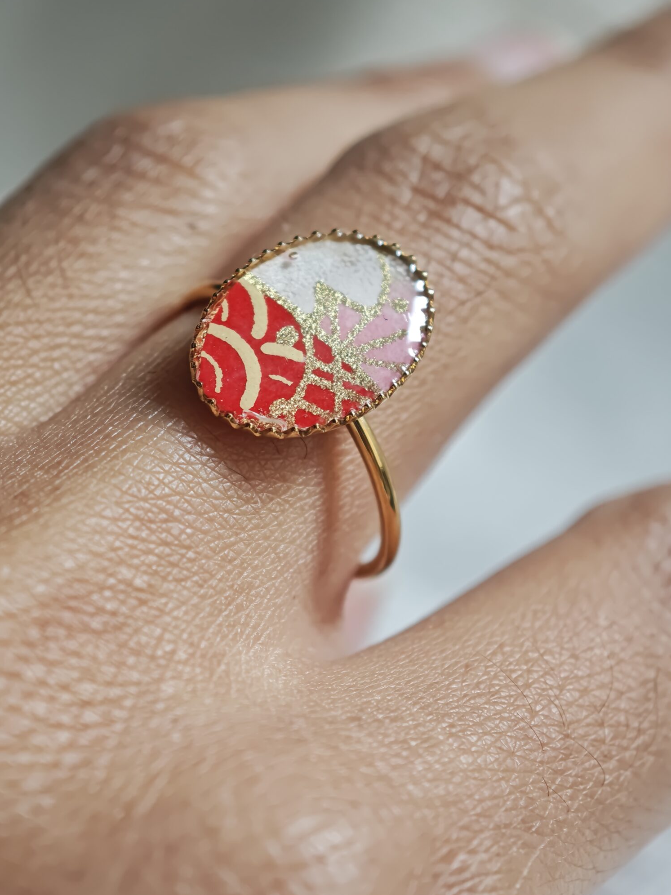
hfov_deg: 16.4
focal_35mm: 90
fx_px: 2326
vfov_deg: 21.8
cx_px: 294
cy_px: 383
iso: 200
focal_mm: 11.5
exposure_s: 1/100
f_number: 1.8
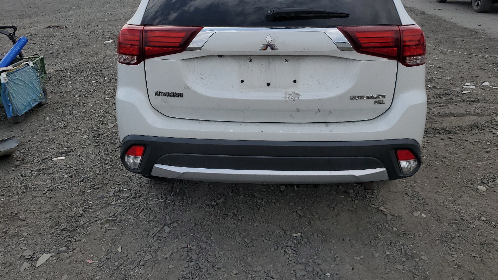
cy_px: 73
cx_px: 249
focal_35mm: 32
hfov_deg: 61.0
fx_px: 423
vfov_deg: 35.9
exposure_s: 1/3333
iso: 50
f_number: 1.5
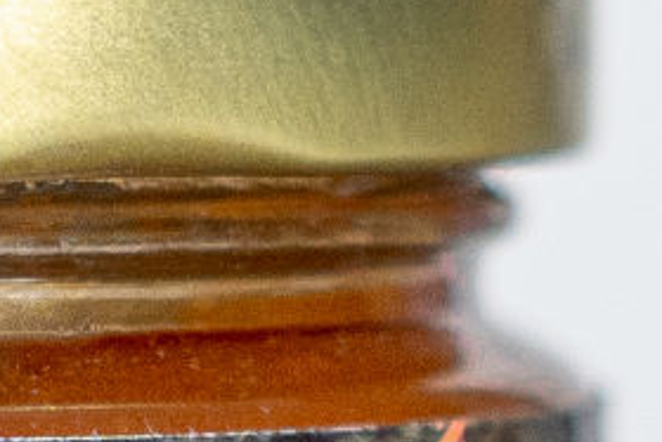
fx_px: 10082
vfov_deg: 2.5
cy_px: 620
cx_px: 277
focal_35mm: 548
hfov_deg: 3.8
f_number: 2.5
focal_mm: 50
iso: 800
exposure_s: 1/125
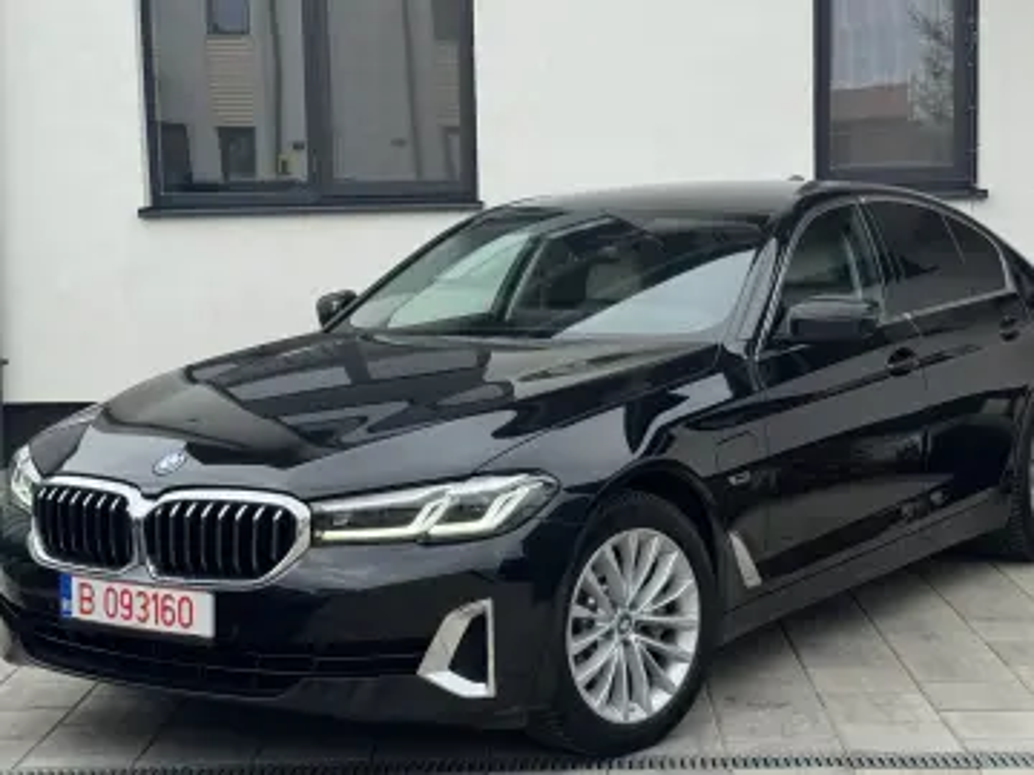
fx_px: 1434
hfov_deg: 39.7
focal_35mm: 48
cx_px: 517
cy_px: 388
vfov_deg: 30.3
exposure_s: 1/1869
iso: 64
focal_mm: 6.76
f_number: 1.78
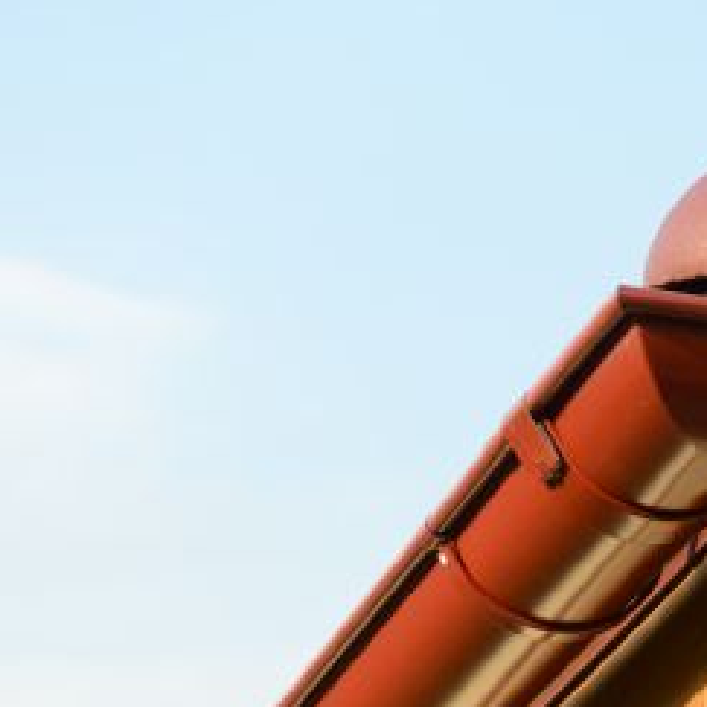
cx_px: 1068
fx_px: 4529
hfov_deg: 8.7
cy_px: 722
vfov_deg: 8.9
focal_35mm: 196
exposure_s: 1/250
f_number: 5.6
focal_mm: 70
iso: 200
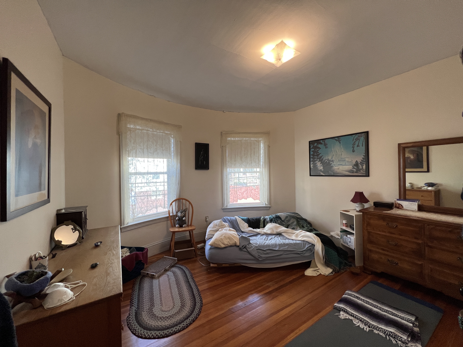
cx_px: 232
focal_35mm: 13
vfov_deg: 89.9
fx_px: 174
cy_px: 174
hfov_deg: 106.2
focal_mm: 1.57
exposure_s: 1/122
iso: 100
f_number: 1.8
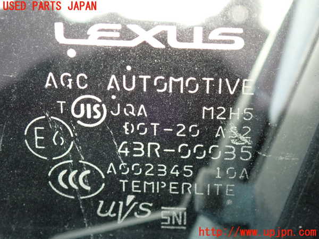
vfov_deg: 14.8
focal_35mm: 100
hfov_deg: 19.6
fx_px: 922
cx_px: 160
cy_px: 120
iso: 1250
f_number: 4.9
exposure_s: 1/125
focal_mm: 18
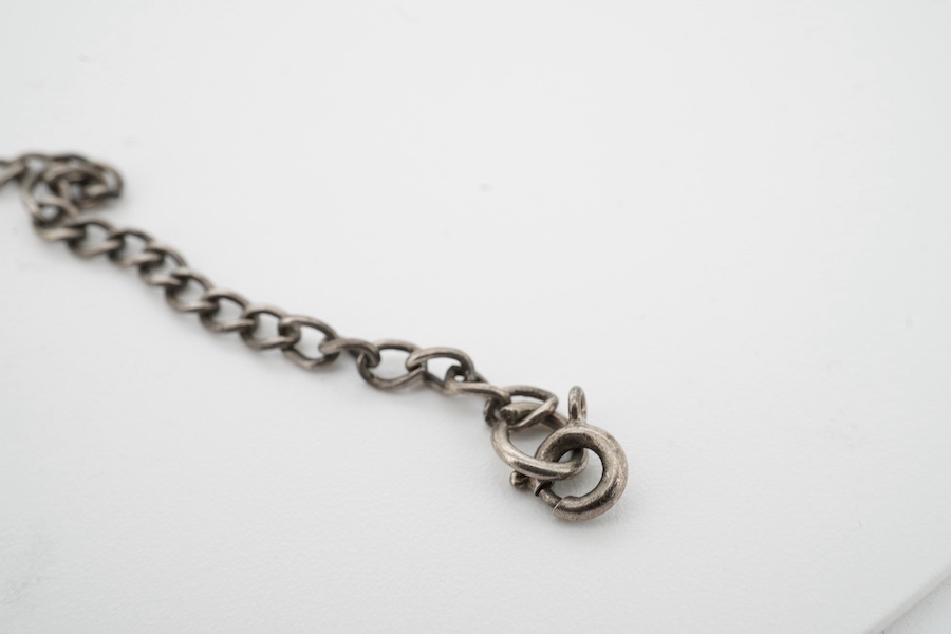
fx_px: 1189
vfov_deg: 29.9
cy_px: 317
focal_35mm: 45
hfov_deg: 43.6
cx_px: 476
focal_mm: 30
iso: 200
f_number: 22
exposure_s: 1/125
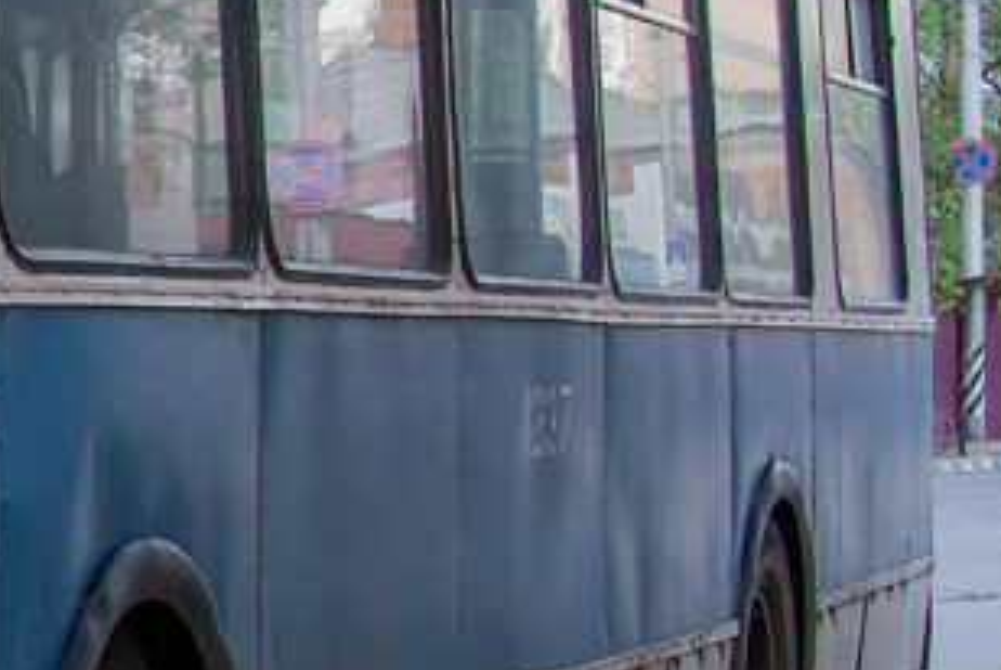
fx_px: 4062
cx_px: -796
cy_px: 166
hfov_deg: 12.8
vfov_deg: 9.4
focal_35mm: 146
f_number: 6.3
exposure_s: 1/30
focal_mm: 25
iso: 400
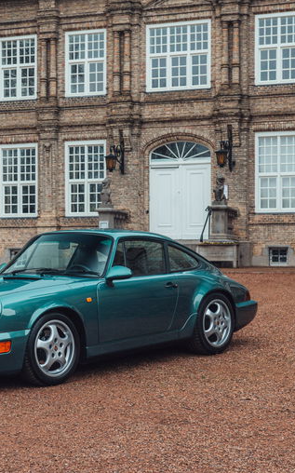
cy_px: 236
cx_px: 60
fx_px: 992
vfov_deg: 26.8
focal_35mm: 77
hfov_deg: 16.8
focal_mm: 50
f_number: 5.6
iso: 400
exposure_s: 1/100
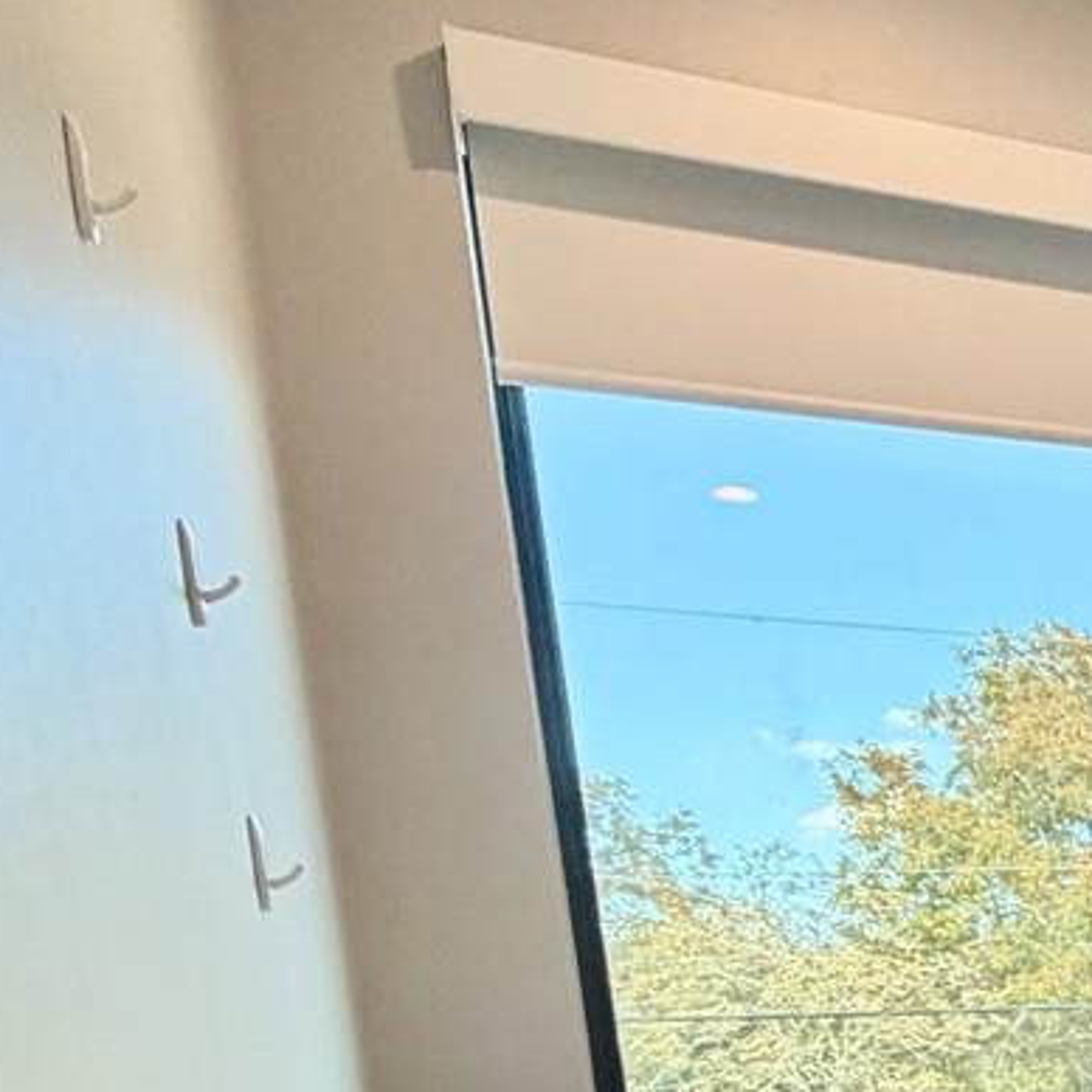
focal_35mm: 51
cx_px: 2007
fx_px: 1820
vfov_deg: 30.7
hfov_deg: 21.1
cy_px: 1123
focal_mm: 2.22
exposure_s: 1/120
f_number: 2.2
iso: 160
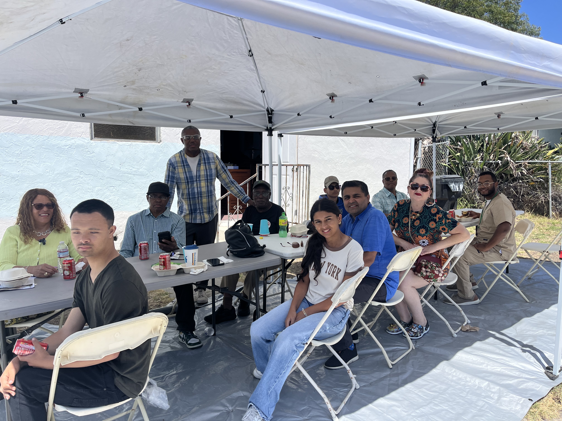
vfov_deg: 53.1
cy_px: 210
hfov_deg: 67.3
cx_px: 281
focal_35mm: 26
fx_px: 422
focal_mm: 5.1
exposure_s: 1/2755
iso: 50
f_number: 1.6
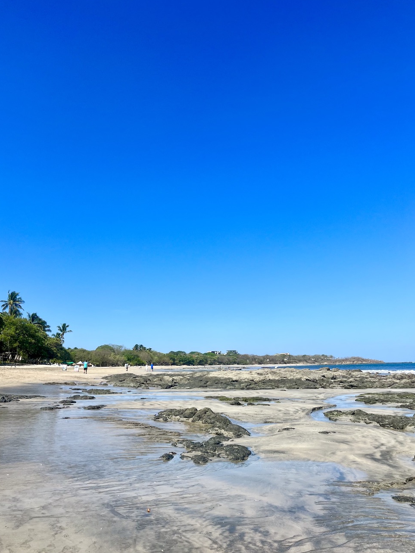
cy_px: 281
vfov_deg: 65.3
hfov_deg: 51.4
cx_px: 205
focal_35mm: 27
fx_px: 432
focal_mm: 5.1
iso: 50
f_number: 1.6
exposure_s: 1/4484
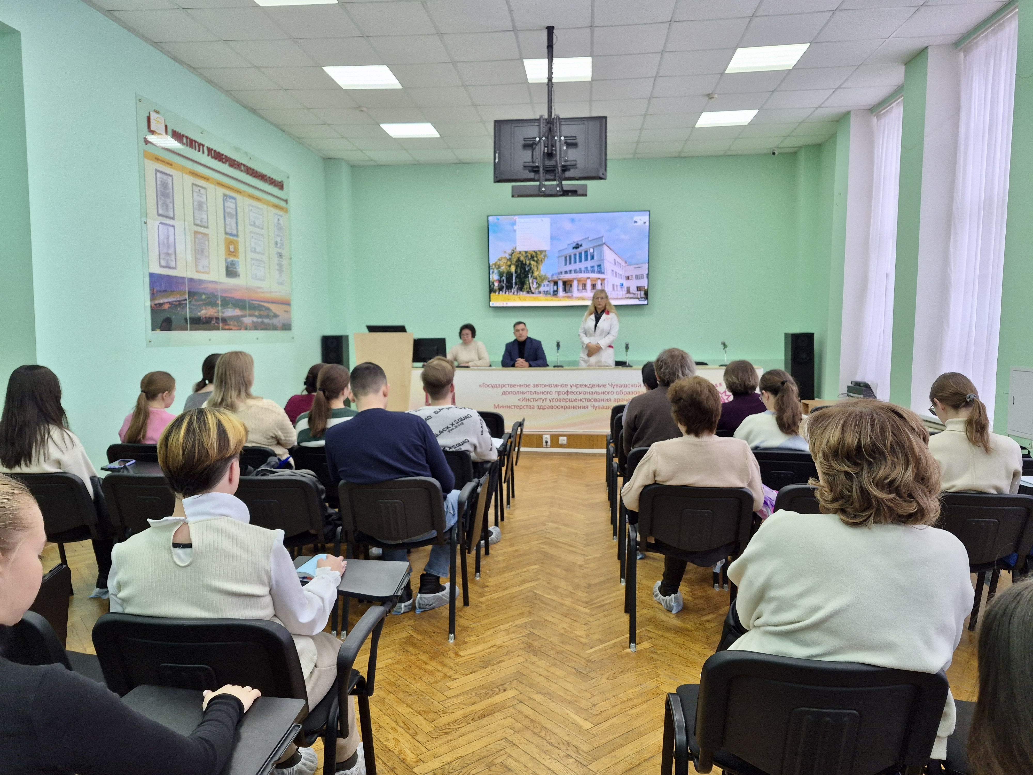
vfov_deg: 58.9
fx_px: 686
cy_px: 388
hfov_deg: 73.9
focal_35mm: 23
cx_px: 516
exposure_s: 1/180
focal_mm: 5.4
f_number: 1.8
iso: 125
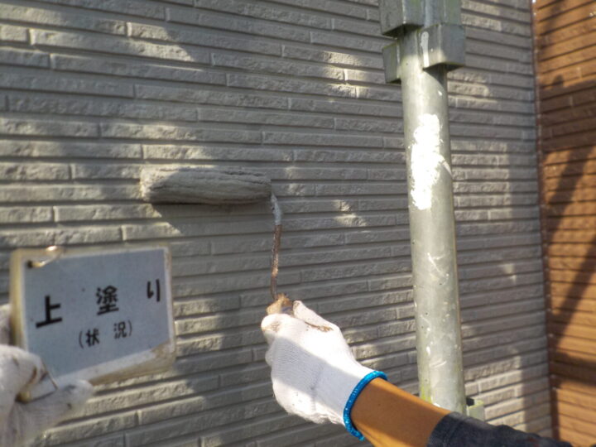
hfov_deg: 60.0
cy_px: 224
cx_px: 298
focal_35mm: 30
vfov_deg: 46.8
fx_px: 517
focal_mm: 4.1
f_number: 3.3
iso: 125
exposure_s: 1/250
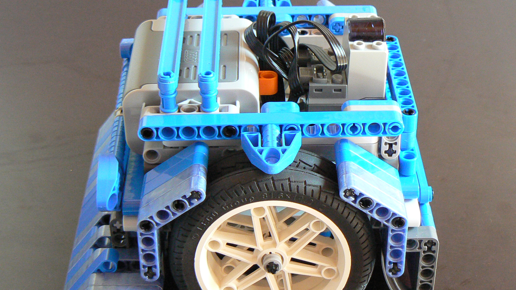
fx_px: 1026
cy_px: 169
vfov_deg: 16.1
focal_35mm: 75
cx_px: 262
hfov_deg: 28.2
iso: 200
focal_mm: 8.7
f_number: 2.8
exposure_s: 1/20
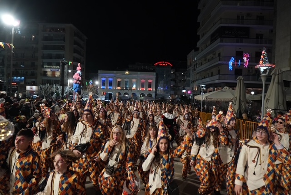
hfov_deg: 73.7
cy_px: 98
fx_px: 194
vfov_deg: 53.2
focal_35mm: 24
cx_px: 146
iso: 2000
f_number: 4
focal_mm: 24
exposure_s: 1/250
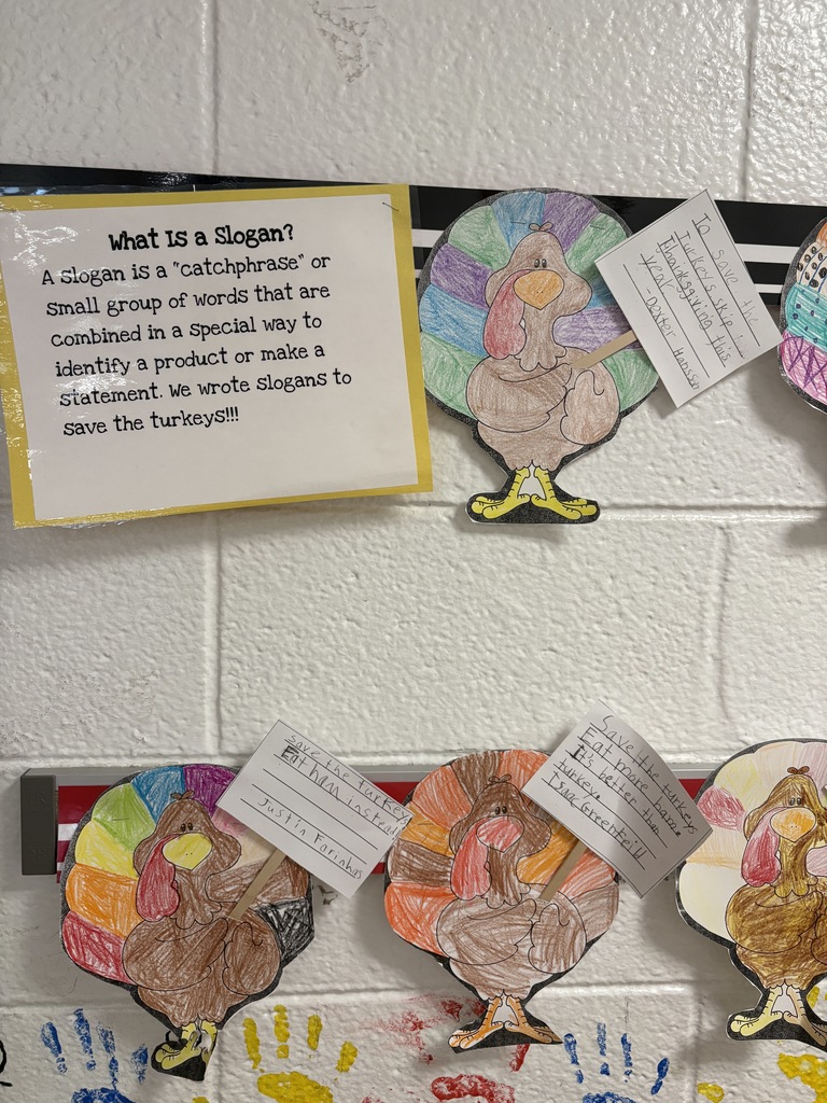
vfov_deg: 67.3
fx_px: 828
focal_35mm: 26
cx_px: 414
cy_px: 552
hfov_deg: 53.1
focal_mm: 5.96
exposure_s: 1/60
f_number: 1.6
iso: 160
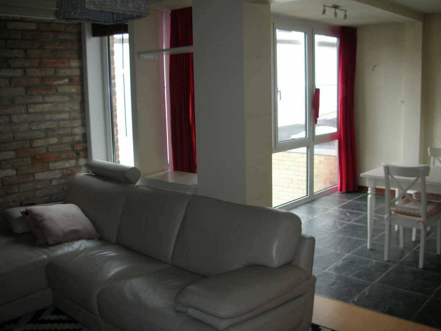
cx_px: 220
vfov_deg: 40.7
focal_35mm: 35
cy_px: 166
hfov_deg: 52.6
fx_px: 446
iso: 53
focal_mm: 5.8
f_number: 3
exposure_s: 1/30
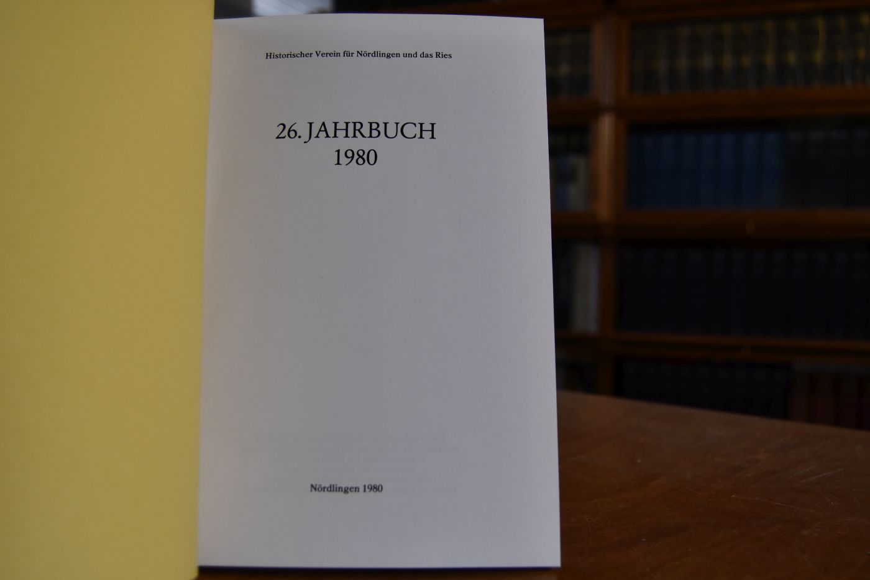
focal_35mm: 36
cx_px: 435
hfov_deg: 53.1
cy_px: 290
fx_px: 870
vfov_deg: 36.9
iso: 400
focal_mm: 24
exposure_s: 1/250
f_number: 5
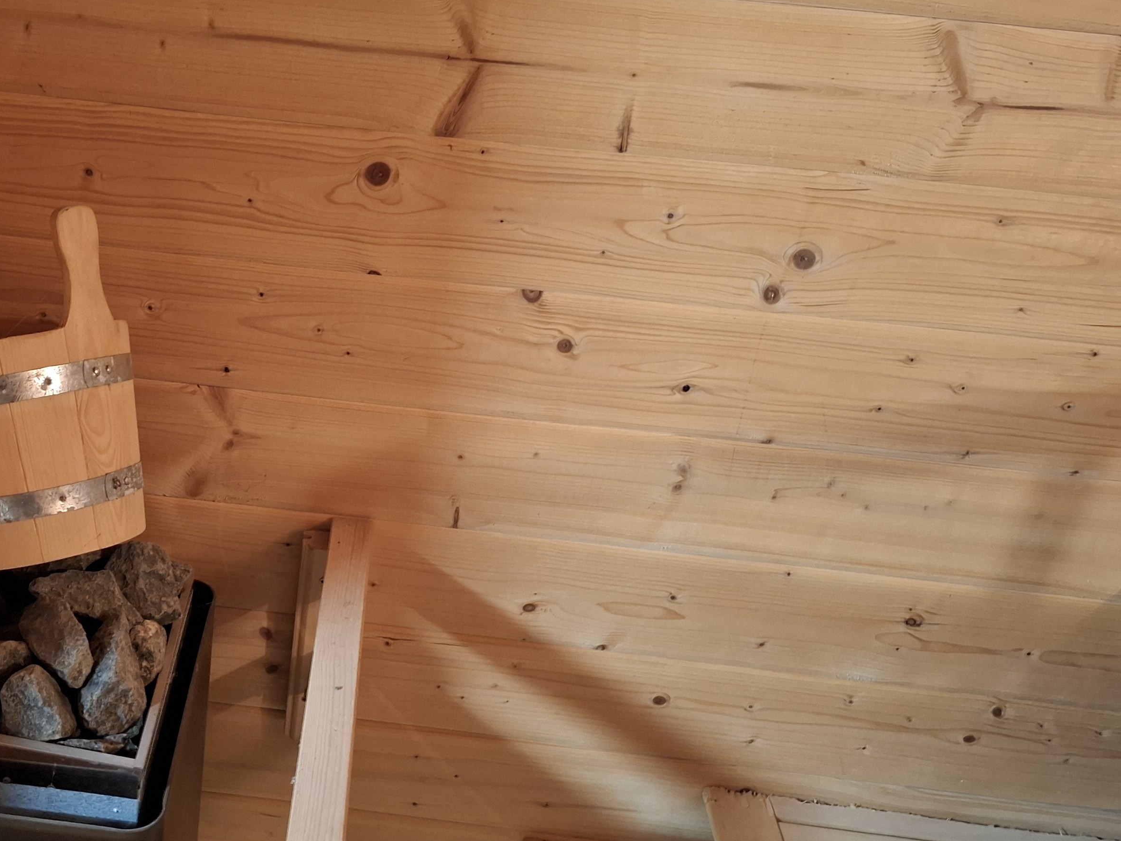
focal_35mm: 40
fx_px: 1295
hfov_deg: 45.3
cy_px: 535
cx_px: 292
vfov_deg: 35.7
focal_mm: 5.54
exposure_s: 1/24
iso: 400
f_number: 1.8
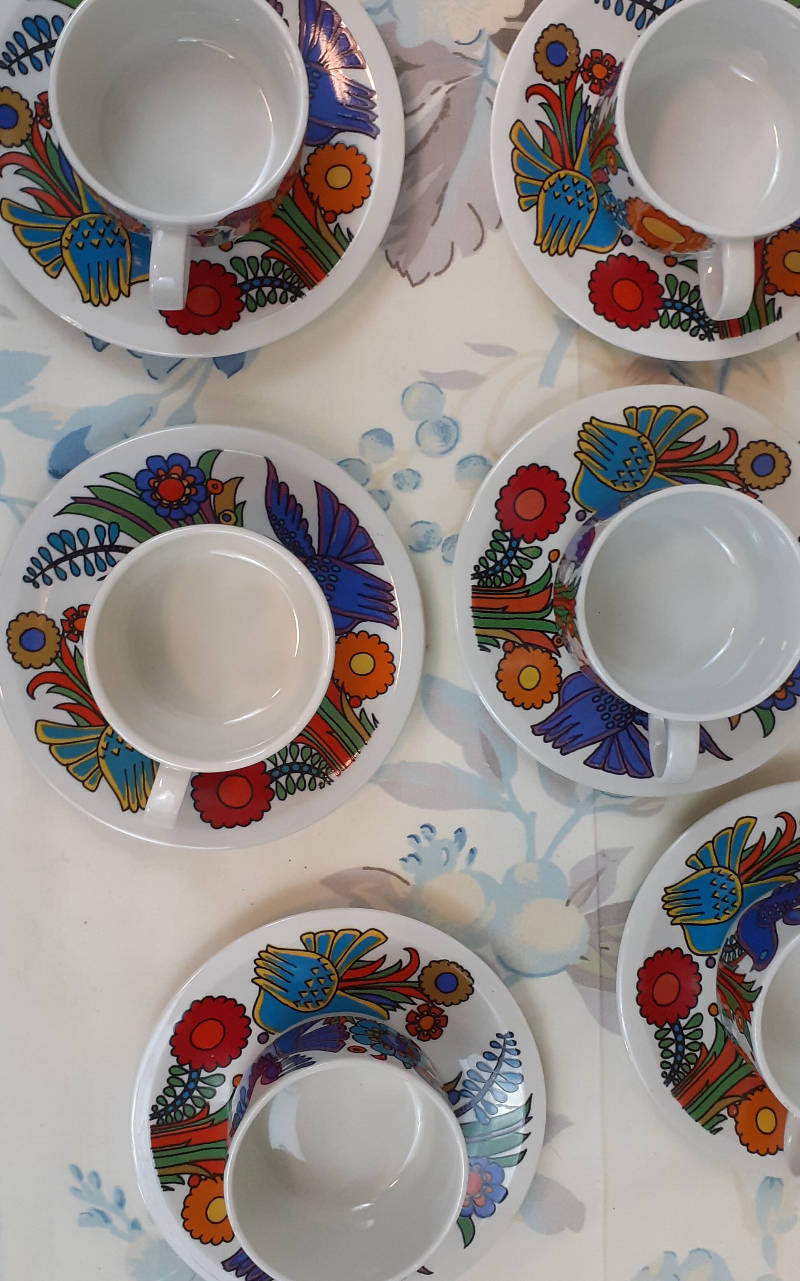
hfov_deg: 35.3
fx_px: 1256
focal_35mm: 36
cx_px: 407
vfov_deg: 54.0
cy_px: 591
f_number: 1.9
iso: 80
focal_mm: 3.6
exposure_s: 1/50
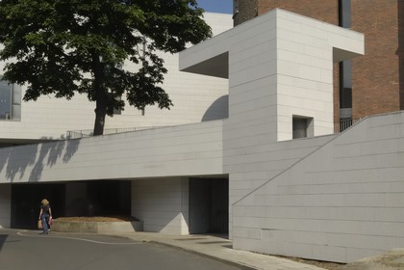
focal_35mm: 38
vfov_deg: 35.5
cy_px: 135
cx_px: 202
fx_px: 421
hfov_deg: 51.3
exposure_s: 1/125
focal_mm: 25
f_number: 19
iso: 100
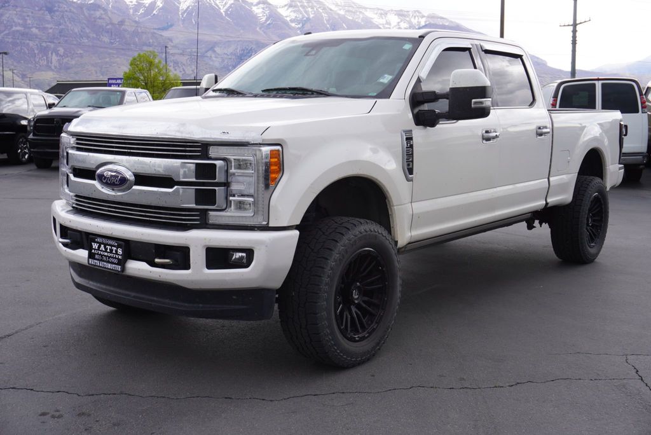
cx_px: 326
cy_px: 218
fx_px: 760
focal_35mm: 42
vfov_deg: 31.9
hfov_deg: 46.4
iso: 100
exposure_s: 1/100
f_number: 7.1
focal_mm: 28
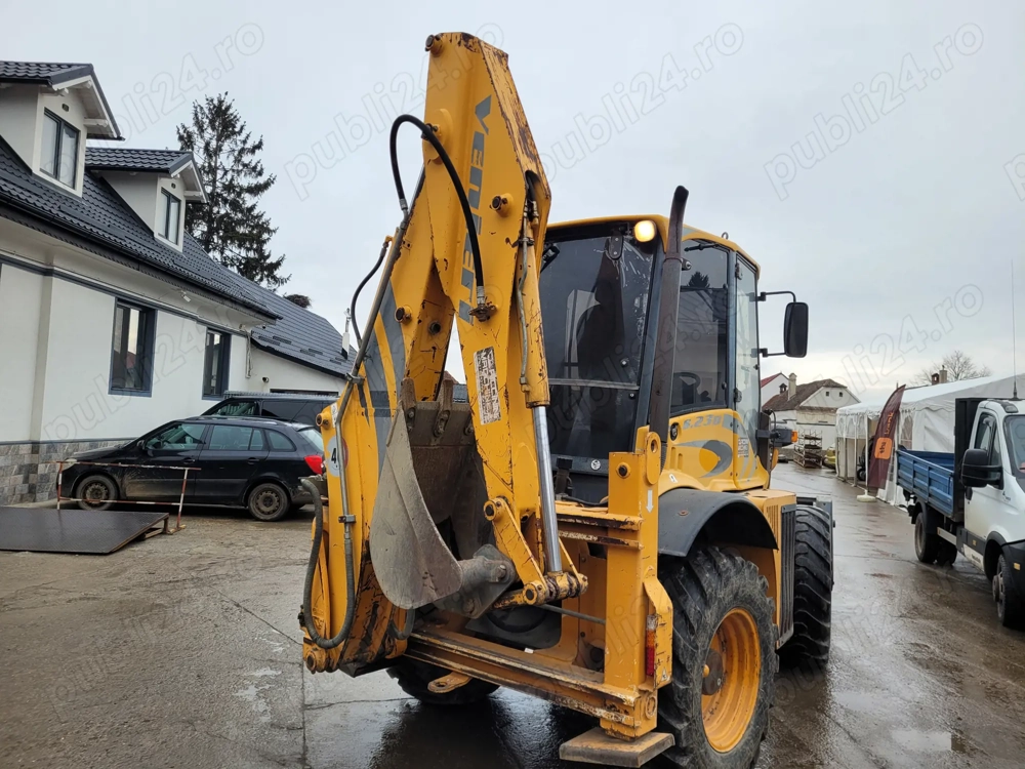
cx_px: 512
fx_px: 770
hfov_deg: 67.3
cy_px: 384
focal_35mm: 26
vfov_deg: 53.1
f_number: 1.8
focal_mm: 5.4
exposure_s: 1/372
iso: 40
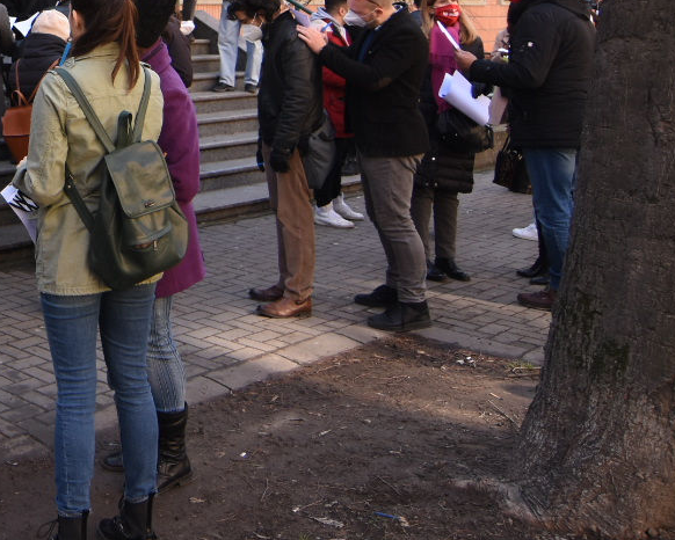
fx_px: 939
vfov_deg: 29.9
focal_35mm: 47
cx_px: -116
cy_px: -1
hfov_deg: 33.1
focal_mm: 12
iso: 400
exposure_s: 1/250
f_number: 4
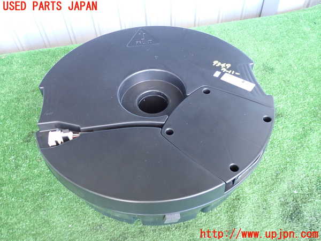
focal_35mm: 30
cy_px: 120
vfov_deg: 46.8
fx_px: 278
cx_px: 160
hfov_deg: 60.0
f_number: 2.3
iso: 800
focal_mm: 5.4
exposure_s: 1/20
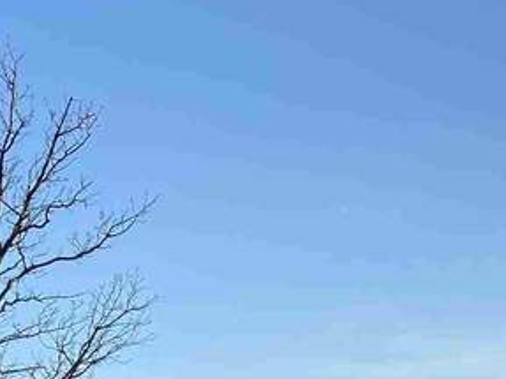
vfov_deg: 11.3
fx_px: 1695
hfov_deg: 17.0
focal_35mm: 116
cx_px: 309
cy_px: 816
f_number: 1.8
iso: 32
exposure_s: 1/1779
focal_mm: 4.25
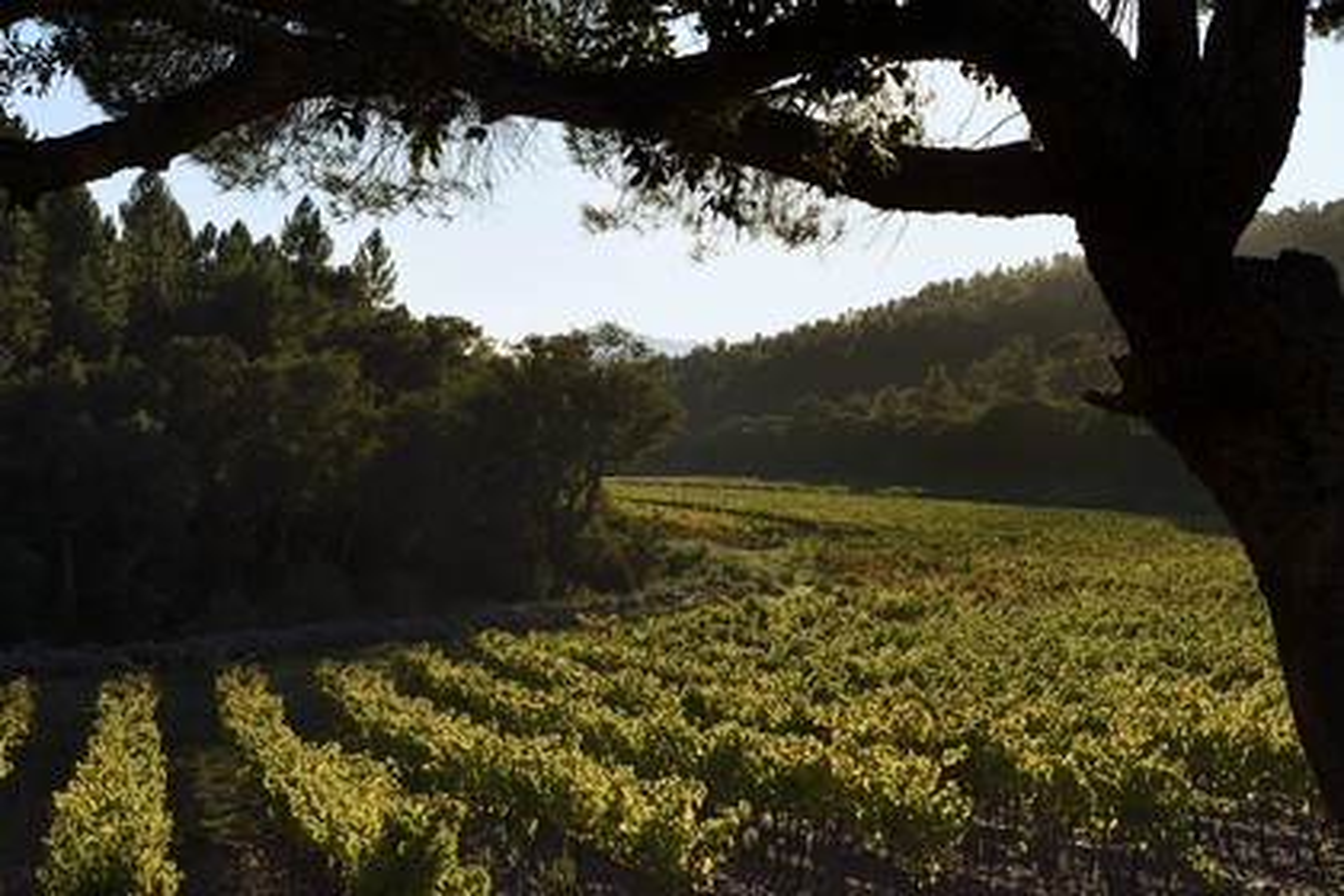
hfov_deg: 28.8
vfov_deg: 19.5
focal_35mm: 70
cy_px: 448
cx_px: 672
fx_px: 2613
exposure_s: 1/200
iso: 200
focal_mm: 70
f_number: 10
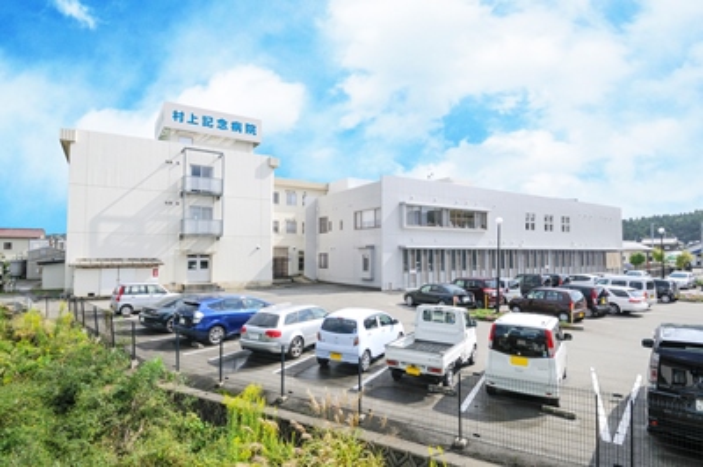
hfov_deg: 85.5
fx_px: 380
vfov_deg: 63.1
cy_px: 234
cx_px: 352
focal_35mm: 20
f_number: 13
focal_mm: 13
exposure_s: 1/320
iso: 200
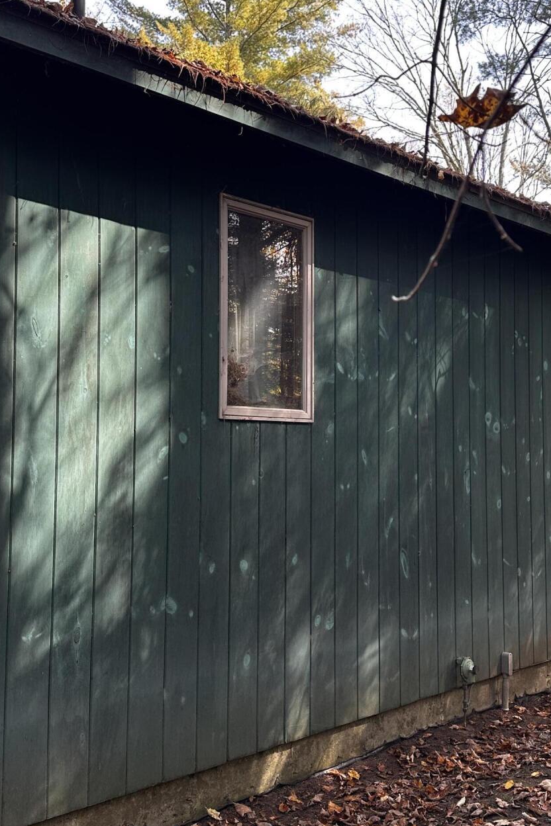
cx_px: 343
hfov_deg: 33.2
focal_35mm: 40
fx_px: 918
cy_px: 406
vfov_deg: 48.5
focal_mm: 6.86
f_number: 1.78
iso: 80
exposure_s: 1/272
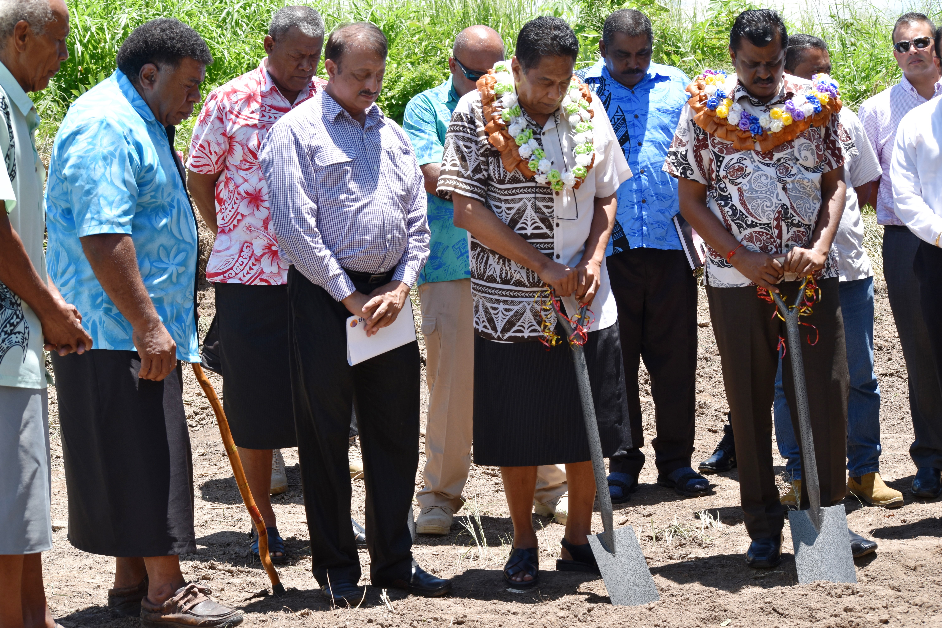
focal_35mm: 82
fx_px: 2159
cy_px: 314
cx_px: 471
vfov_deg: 16.6
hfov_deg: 24.6
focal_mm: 55
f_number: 7.1
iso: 200
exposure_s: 1/320
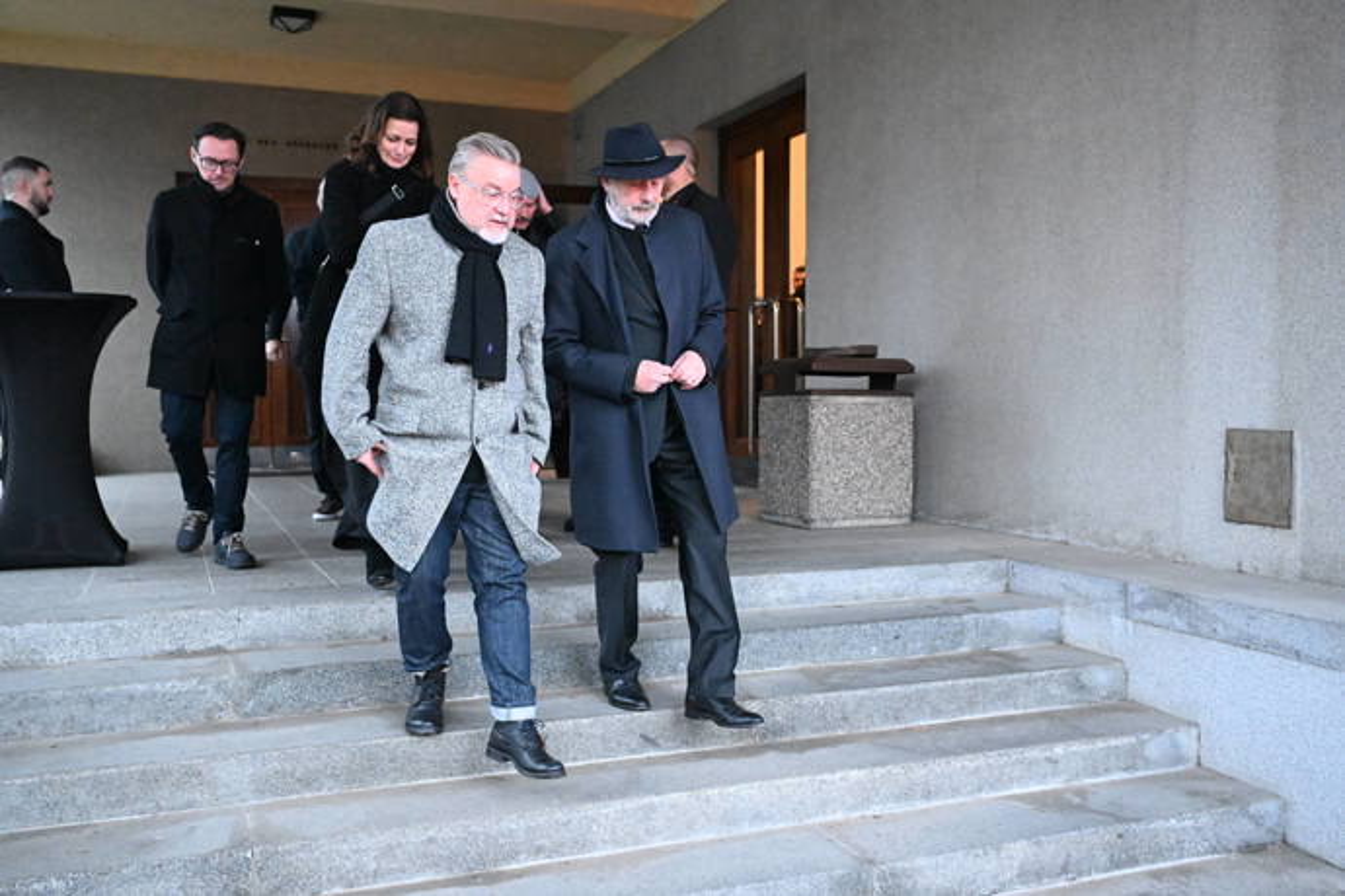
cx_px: 672
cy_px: 448
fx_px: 1251
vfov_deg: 39.4
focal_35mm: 34
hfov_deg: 56.5
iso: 16000
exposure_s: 1/160
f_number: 4.5
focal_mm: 33.5
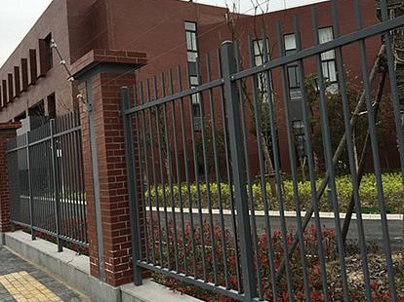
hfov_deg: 52.5
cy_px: 130
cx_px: 173
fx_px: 408
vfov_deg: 40.6
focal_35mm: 35
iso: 25
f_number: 2.2
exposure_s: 1/699
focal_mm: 4.15
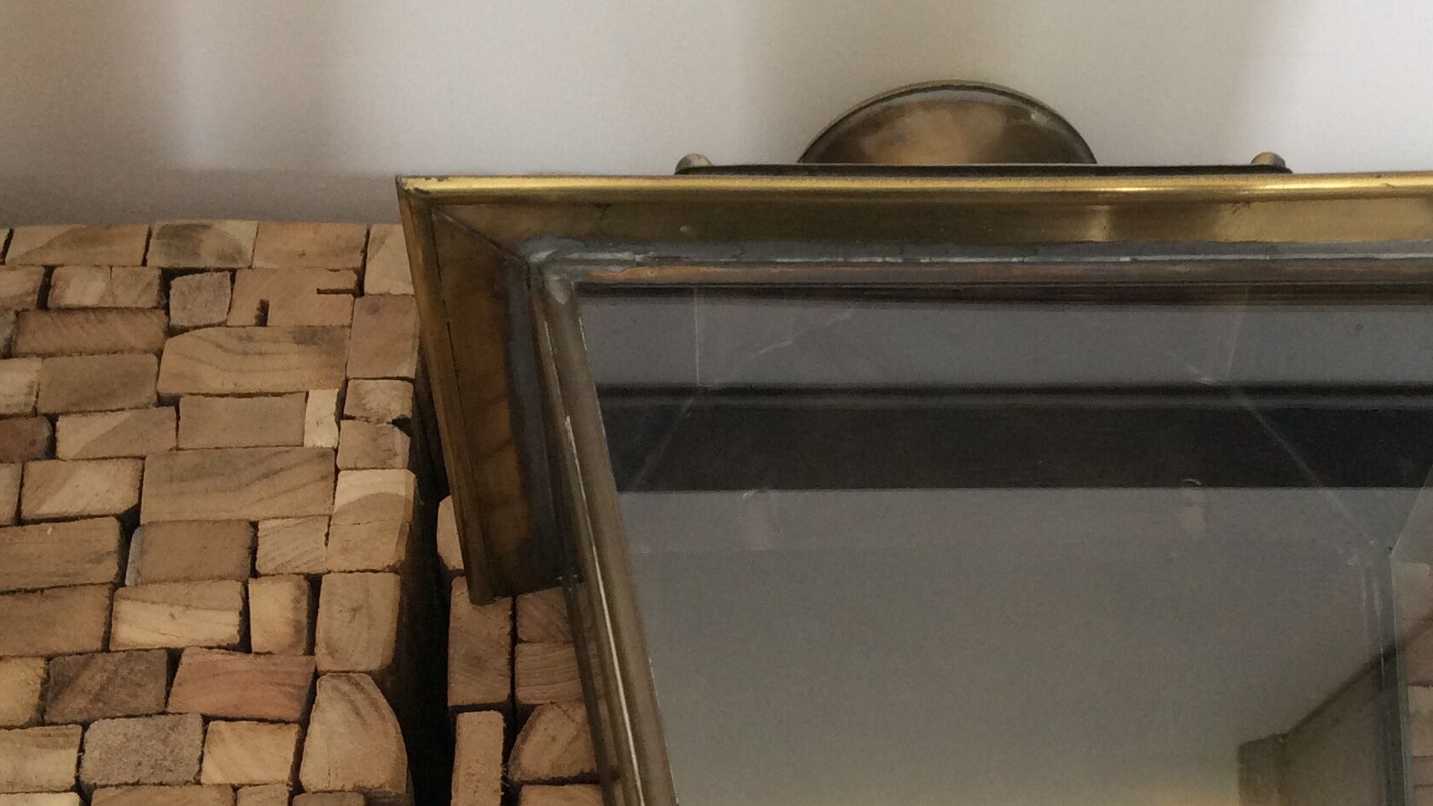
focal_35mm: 54
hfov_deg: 38.1
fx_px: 2052
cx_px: 938
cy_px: 622
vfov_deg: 22.0
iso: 64
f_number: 2.4
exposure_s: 1/25
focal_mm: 3.3
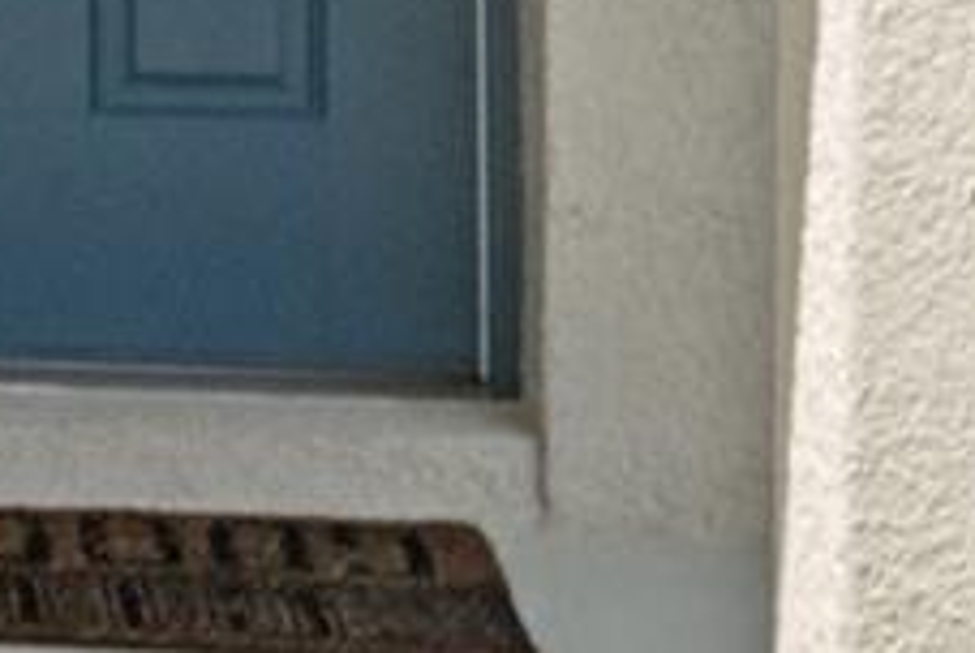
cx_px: -1851
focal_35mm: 206
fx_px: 5580
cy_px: -627
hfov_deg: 8.5
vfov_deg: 6.5
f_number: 7.1
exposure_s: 1/800
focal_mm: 19.5
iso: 400
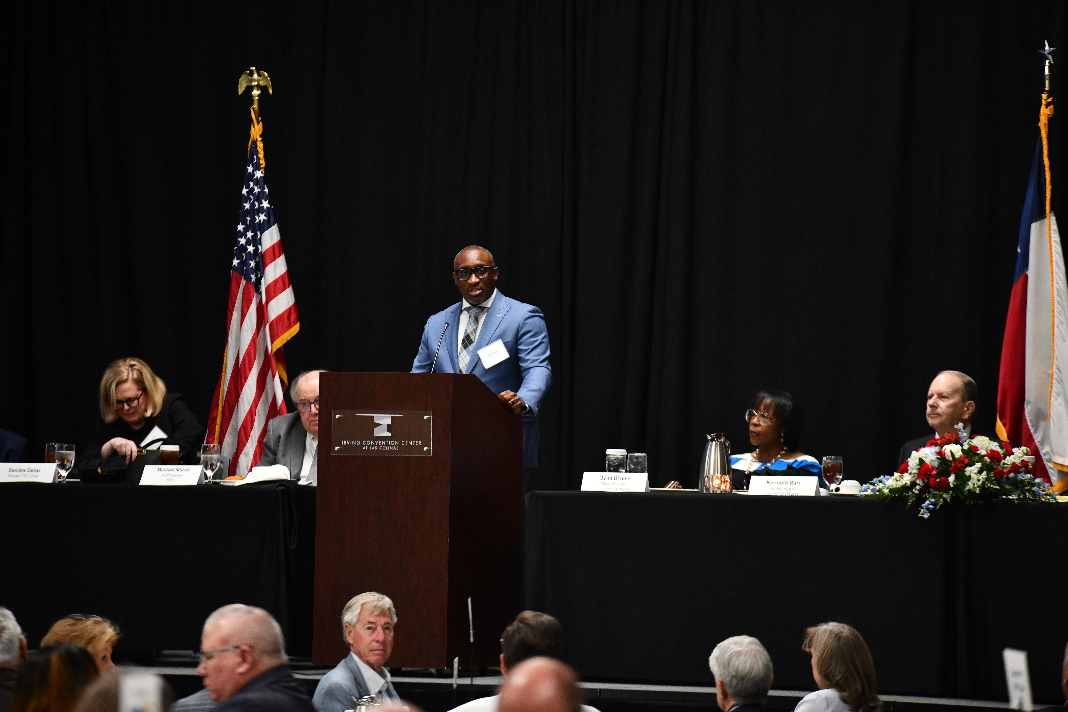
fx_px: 5933
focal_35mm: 200
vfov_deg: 6.9
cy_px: 356
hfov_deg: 10.3
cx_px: 534
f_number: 2.8
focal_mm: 200
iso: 2500
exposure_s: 1/125
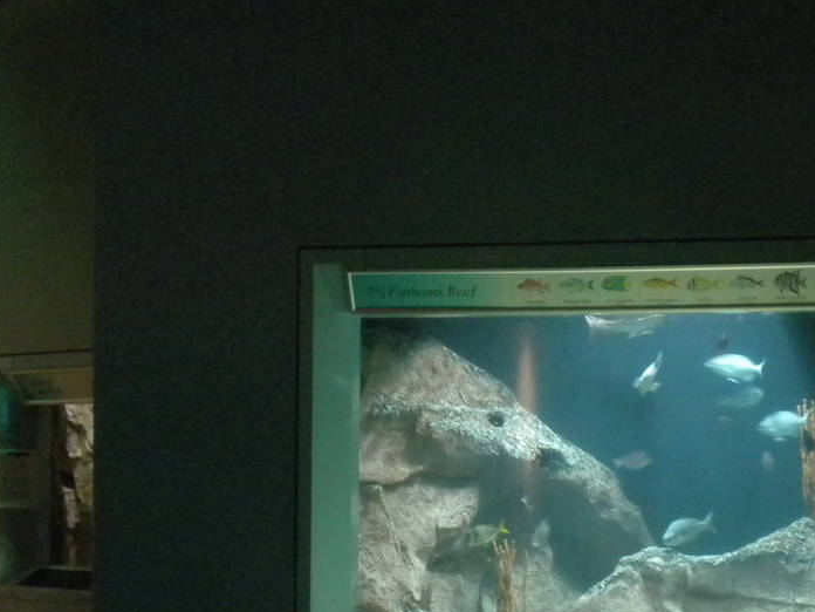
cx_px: 479
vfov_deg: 17.3
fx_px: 2001
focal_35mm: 85
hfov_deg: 23.0
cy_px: 458
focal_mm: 6.6
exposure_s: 1/3.3
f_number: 3.5
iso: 400
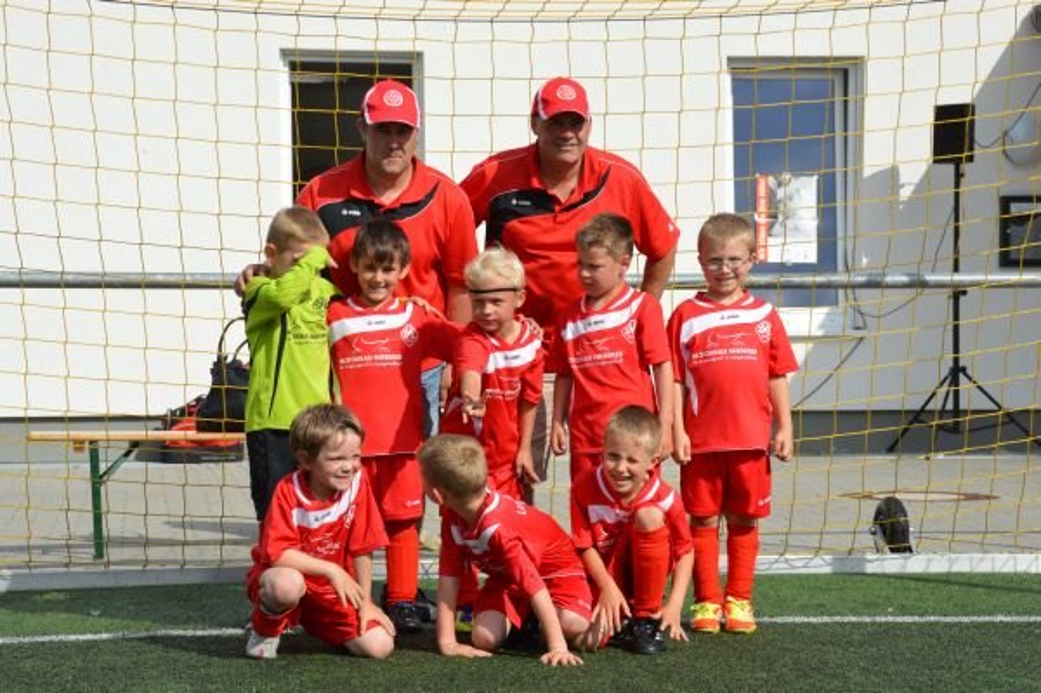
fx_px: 2384
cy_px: 346
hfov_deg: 24.6
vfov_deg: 16.5
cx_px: 520
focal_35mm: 82
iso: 100
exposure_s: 1/320
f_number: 9
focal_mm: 55
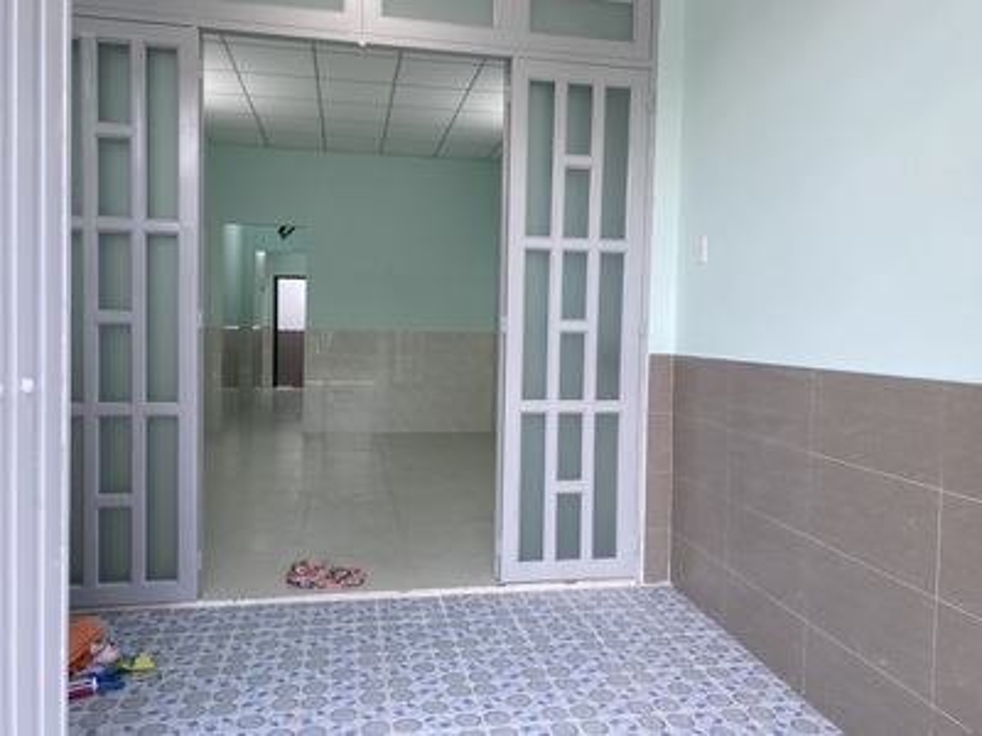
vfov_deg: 53.1
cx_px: 491
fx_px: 738
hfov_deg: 67.3
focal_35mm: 26
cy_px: 368
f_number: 1.8
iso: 50
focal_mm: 4.25
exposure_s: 1/121
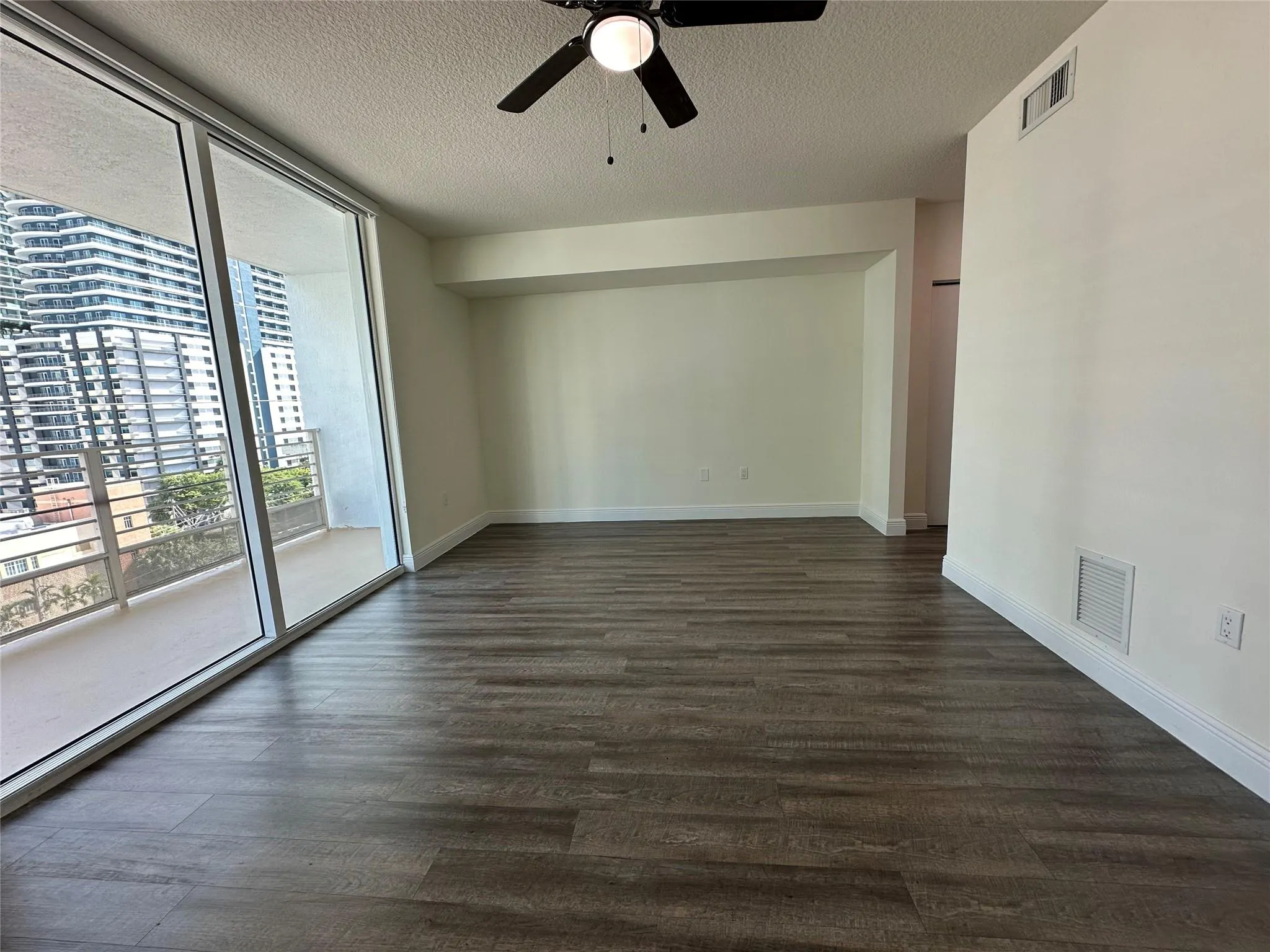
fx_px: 514
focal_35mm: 14
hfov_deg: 102.1
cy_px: 476
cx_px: 635
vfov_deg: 85.7
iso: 80
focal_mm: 2.22
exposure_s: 1/120
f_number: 2.2
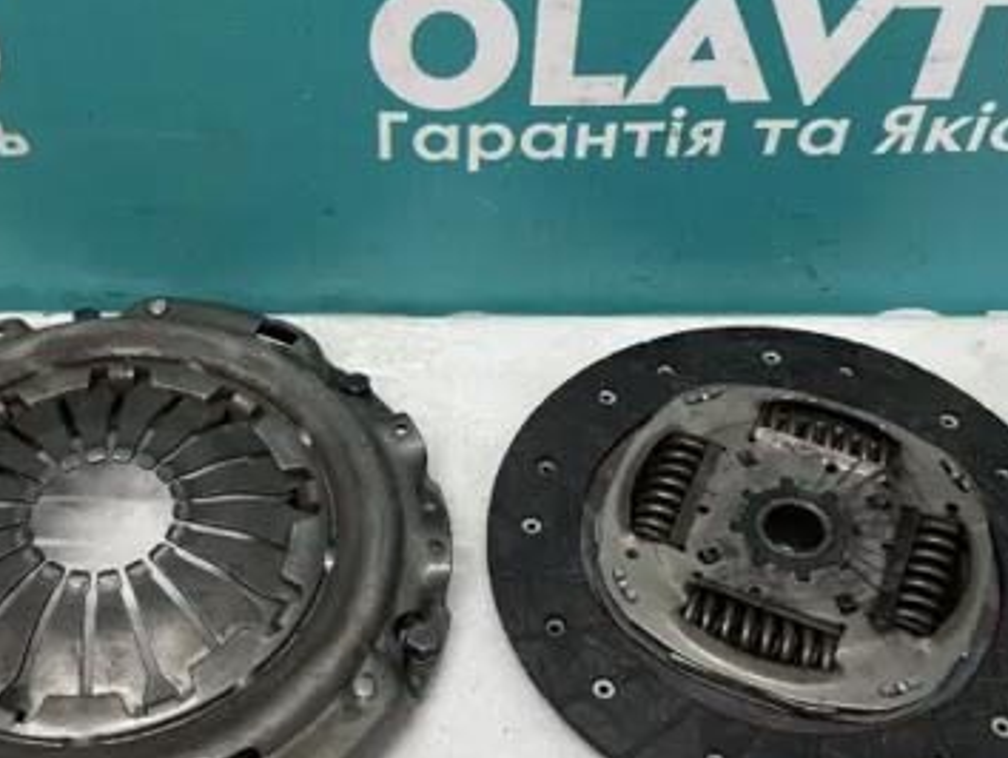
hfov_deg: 40.2
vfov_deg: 30.8
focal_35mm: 47
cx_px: 384
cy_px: 447
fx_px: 1370
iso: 80
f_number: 1.6
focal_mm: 4.2
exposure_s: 1/100
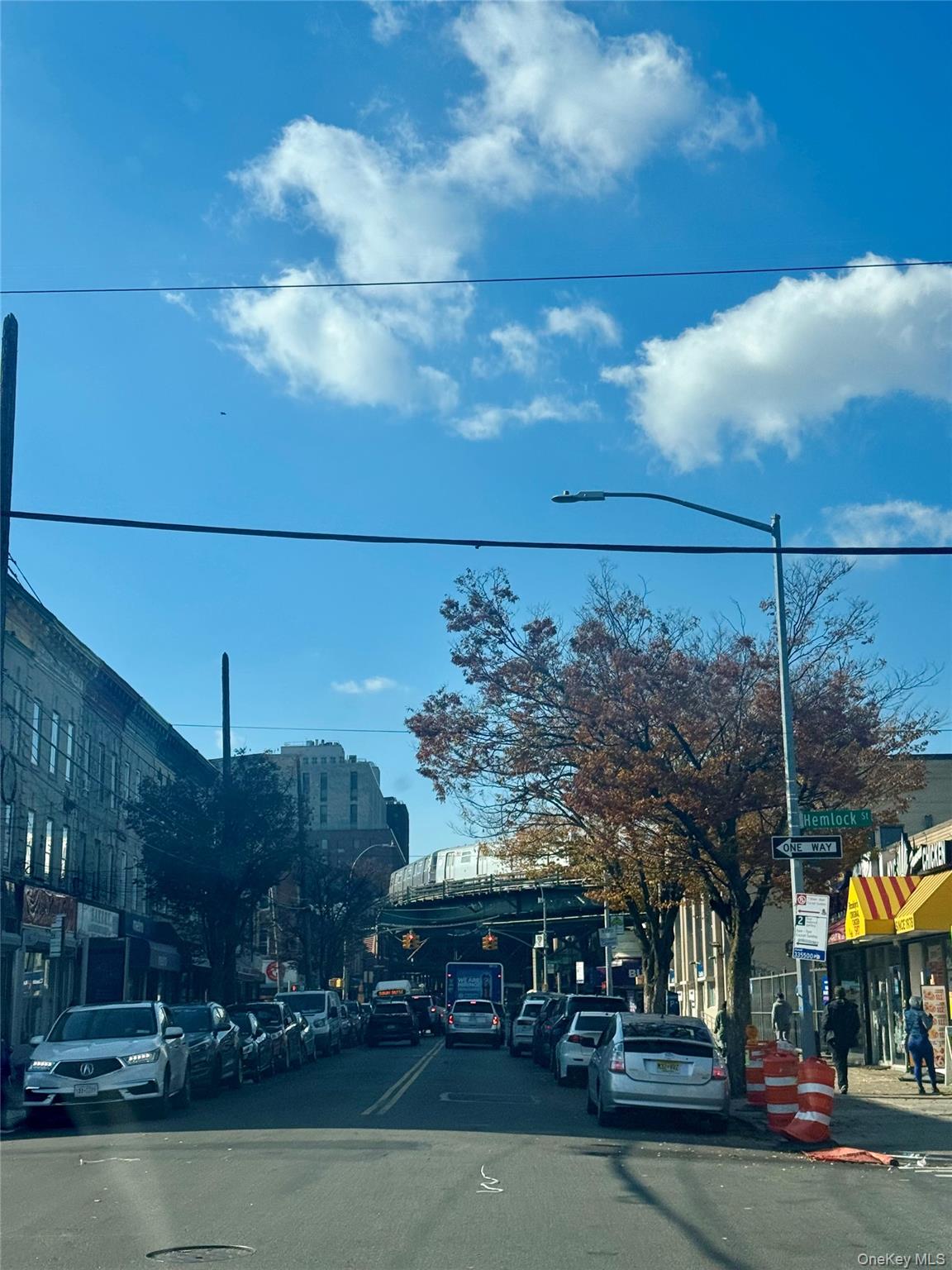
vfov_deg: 39.7
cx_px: 476
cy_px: 635
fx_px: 1760
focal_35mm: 48
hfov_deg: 30.3
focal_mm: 6.76
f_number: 1.78
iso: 64
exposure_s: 1/6410
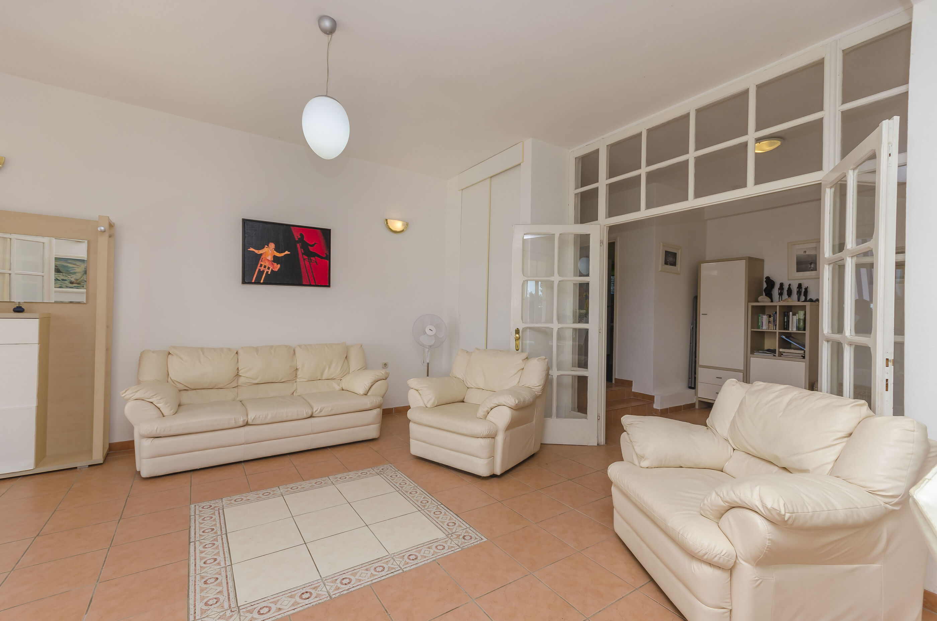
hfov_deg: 100.5
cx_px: 468
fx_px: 390
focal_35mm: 15
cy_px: 310
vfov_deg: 77.1
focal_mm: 10
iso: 100
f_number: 9
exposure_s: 1/100
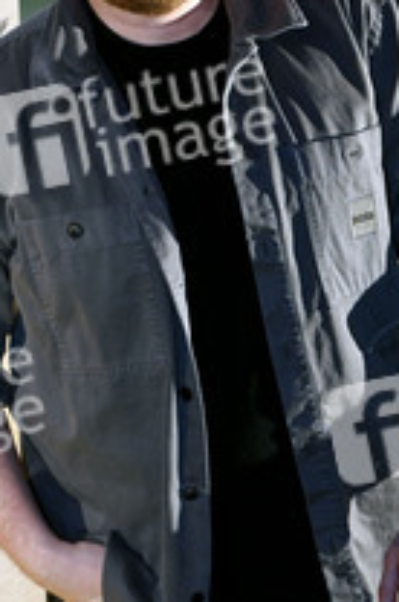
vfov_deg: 19.3
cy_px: 272
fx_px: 1768
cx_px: 211
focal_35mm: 106
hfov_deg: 12.9
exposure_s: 1/200
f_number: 5.6
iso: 2000
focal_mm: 55
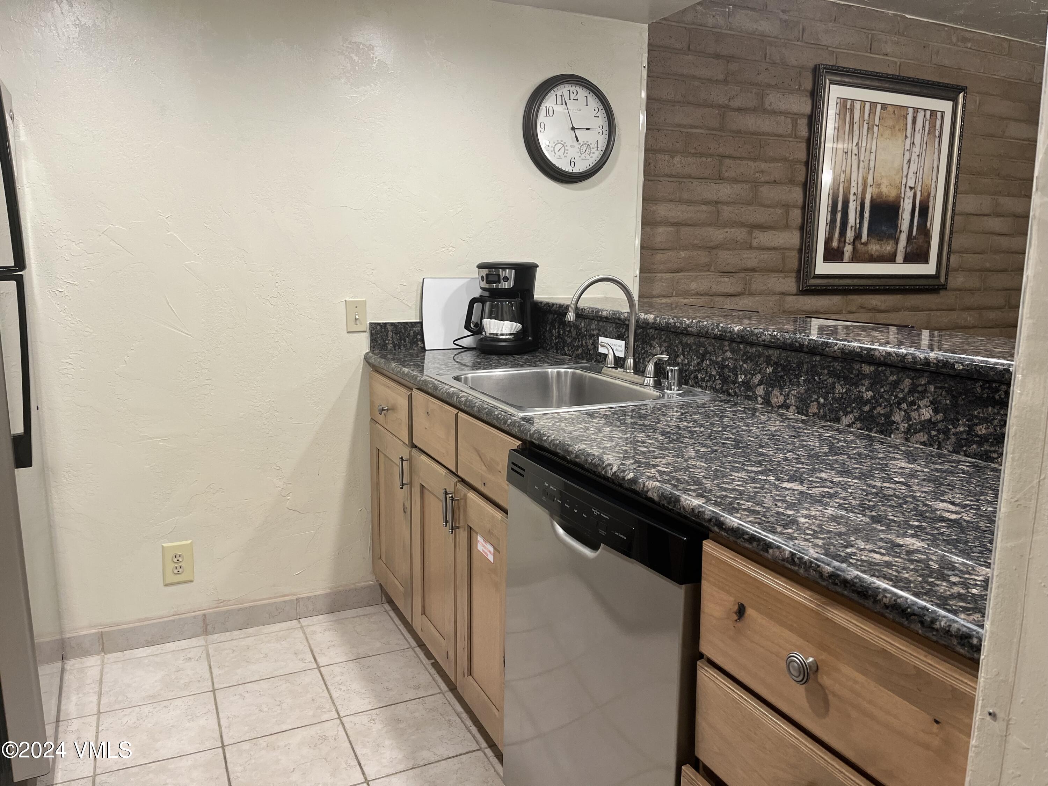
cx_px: 524
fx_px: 787
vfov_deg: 53.1
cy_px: 393
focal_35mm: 26
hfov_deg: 67.3
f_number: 1.6
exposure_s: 1/120
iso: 125
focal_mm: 5.1
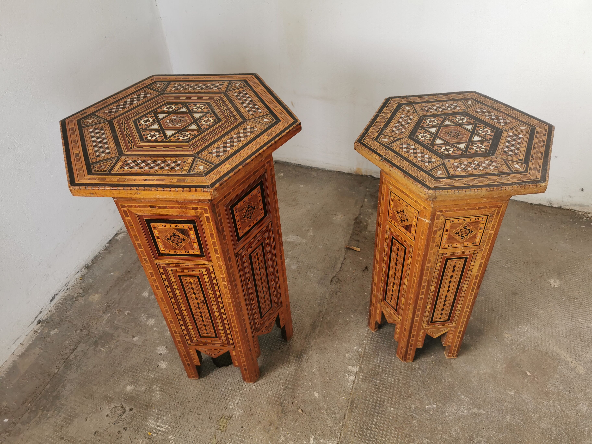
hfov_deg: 65.3
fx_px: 462
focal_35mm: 27
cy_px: 222
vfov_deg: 51.4
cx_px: 296
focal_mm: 5.56
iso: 80
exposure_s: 1/100
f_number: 1.6
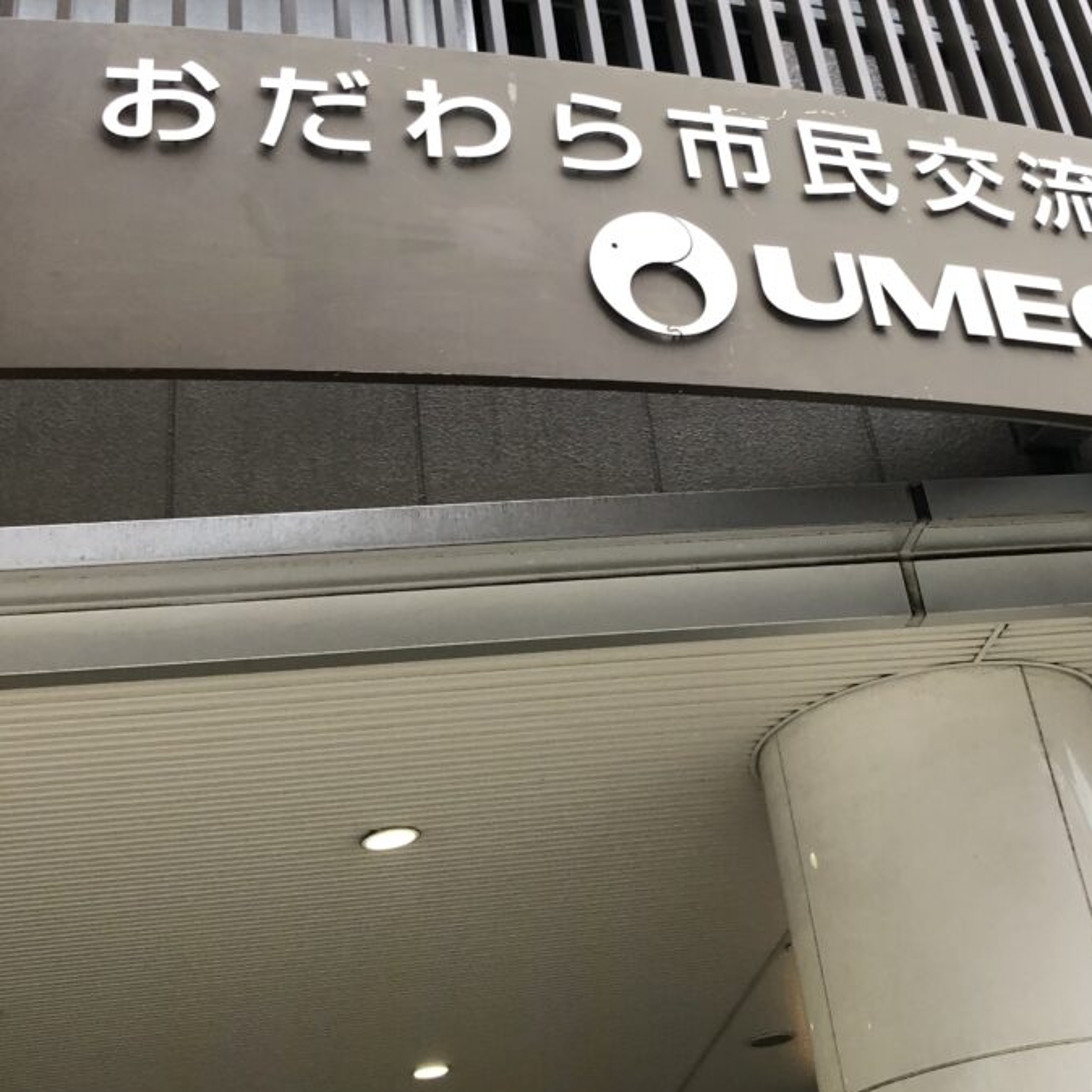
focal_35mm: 47
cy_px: 363
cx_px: 674
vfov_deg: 35.7
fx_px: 1677
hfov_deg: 35.9
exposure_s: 1/33
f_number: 1.8
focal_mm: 4
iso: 32
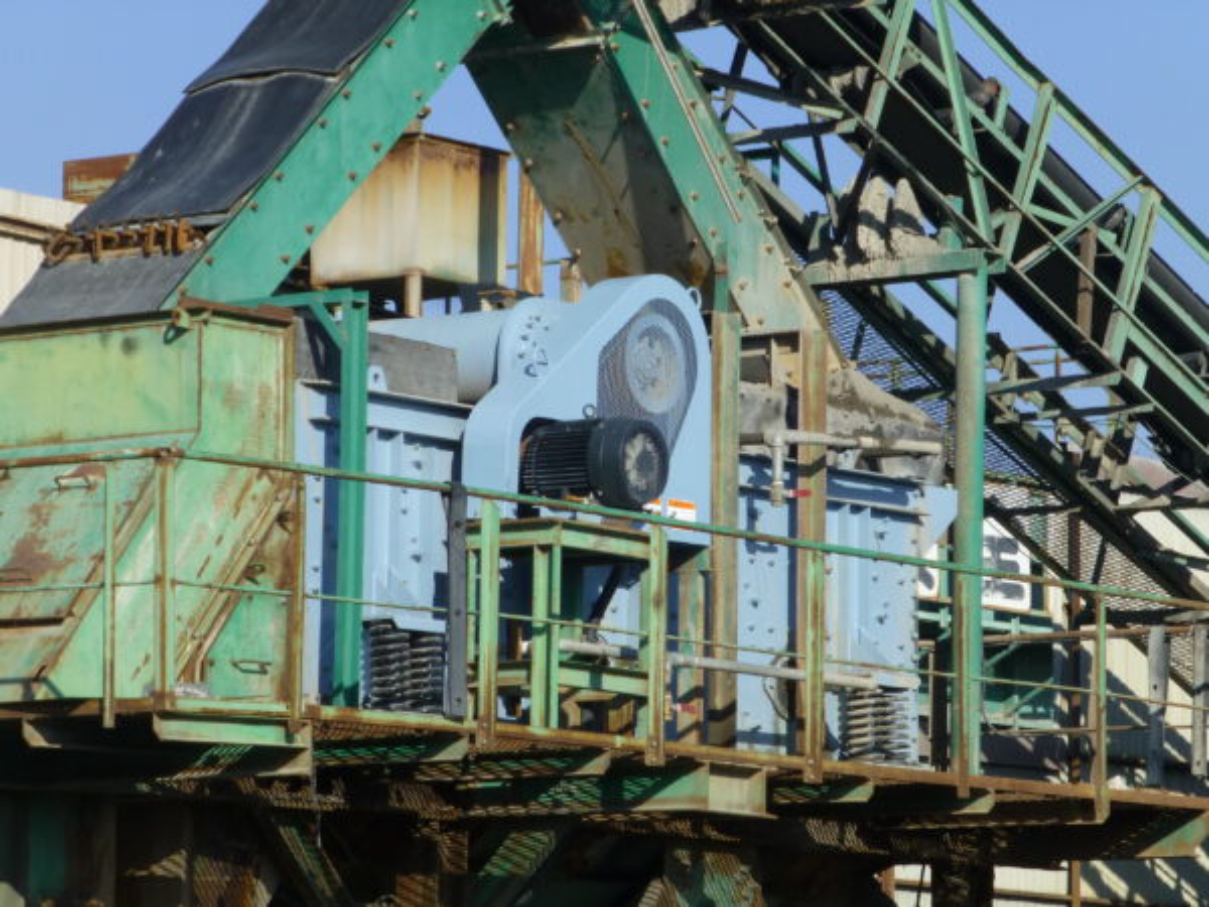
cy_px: 454
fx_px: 5588
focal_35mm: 160
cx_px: 604
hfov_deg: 12.3
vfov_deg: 9.3
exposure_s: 1/500
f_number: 5.4
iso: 100
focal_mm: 25.9
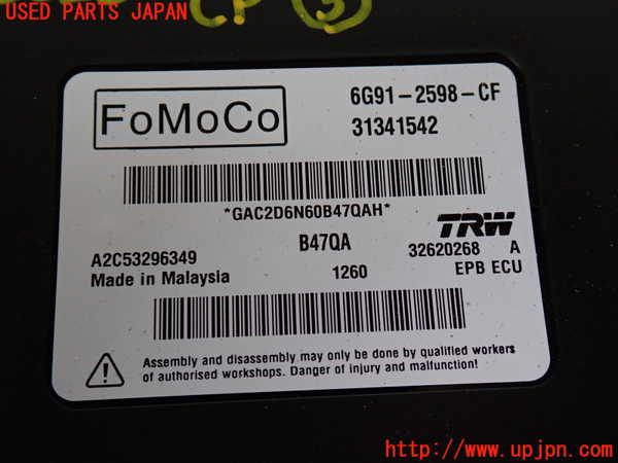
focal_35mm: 36
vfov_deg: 39.7
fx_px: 643
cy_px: 232
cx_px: 309
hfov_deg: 51.4
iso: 200
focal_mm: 6.37
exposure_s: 1/40
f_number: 2.5
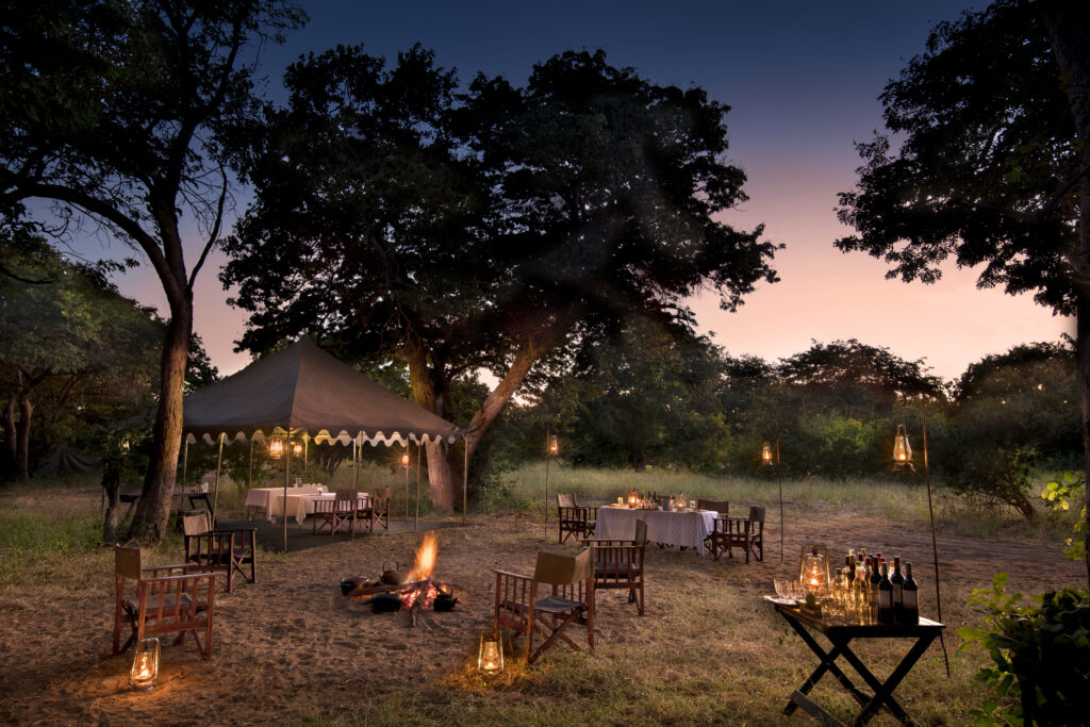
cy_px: 364
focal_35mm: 25
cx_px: 545
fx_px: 757
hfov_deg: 71.5
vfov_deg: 51.3
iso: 200
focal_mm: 25
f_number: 8
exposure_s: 6
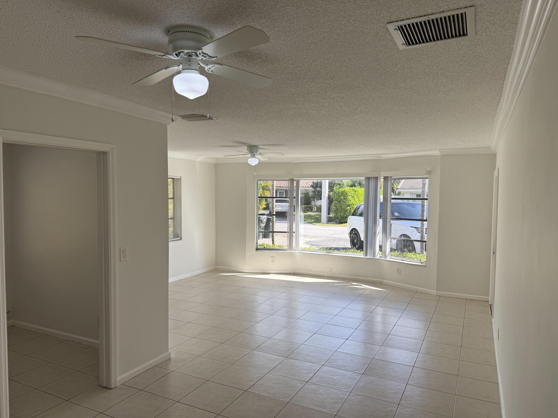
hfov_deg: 71.6
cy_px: 209
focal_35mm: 24
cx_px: 279
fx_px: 387
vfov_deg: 56.8
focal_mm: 6.76
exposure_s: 1/1046
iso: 100
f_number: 1.78
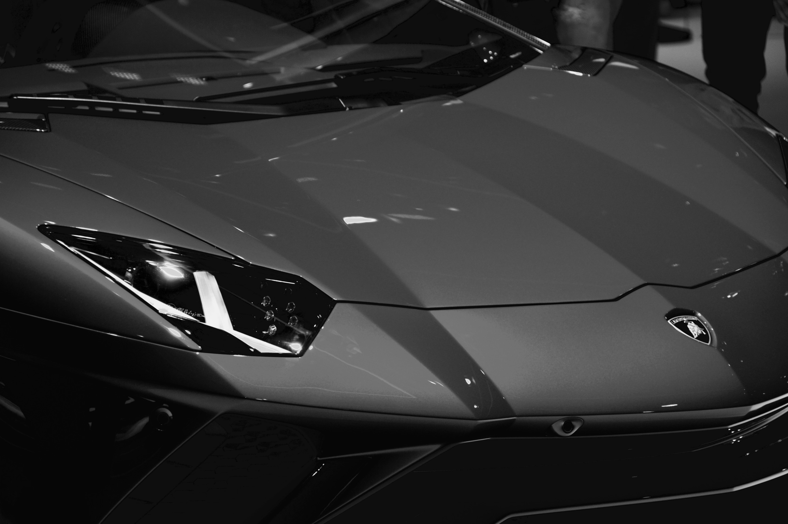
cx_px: 394
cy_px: 262
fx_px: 4265
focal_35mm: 195
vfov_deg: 7.0
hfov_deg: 10.6
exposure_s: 1/125
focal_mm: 130
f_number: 5.6
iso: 280
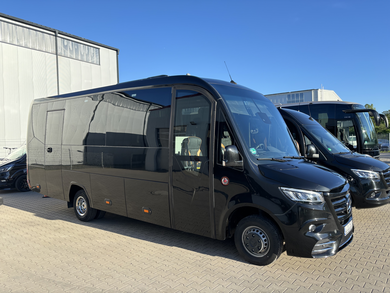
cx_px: 195
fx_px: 293
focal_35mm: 26
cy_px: 146
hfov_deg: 67.3
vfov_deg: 53.1
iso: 50
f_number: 1.6
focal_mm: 5.96
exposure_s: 1/1220
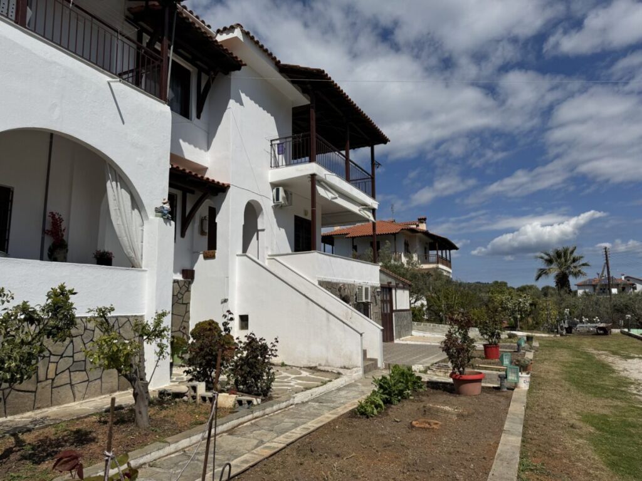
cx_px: 321
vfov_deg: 56.8
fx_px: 445
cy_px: 240
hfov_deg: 71.6
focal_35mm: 24
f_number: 1.78
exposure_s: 1/12346
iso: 64
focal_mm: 6.76
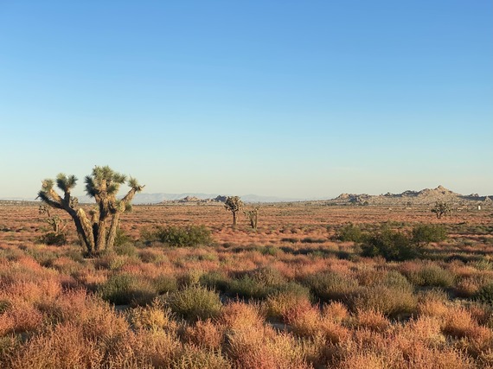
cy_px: 184
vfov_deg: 28.0
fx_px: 740
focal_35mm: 52
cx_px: 246
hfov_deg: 36.8
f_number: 2
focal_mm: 6
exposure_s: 1/959
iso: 20
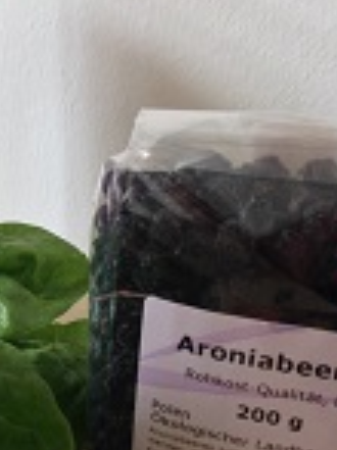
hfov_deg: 17.6
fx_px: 1079
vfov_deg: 23.5
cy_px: 182
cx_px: 66
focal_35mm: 83
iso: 50
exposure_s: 1/30
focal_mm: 4.12
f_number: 2.4
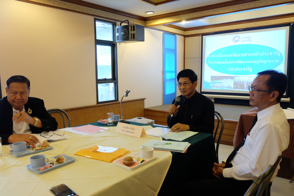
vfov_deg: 45.0
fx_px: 237
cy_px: 98
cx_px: 147
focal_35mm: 29
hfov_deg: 63.7
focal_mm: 19.2
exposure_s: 1/30
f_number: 4.5
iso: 1250
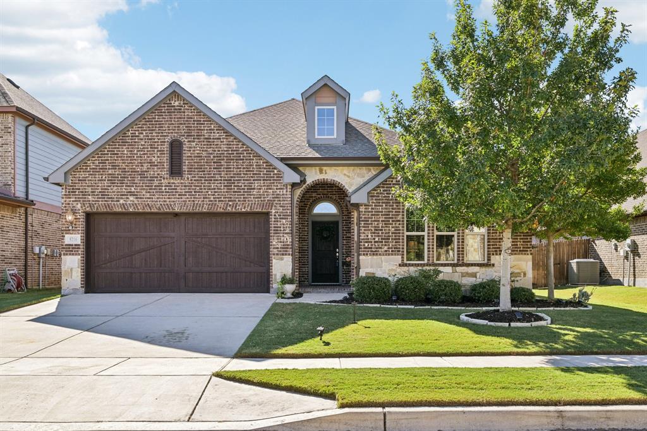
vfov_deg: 43.6
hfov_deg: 61.9
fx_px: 539
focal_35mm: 30
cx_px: 324
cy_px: 216
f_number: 8
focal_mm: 30
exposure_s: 1/640
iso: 400
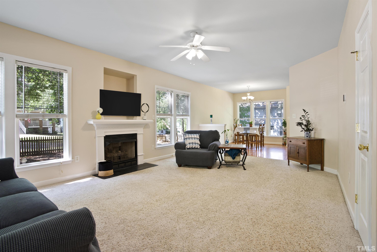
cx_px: 188
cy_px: 126
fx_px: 178
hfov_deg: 93.3
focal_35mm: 17
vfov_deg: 70.5
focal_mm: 17
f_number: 7.1
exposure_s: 1/6
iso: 500
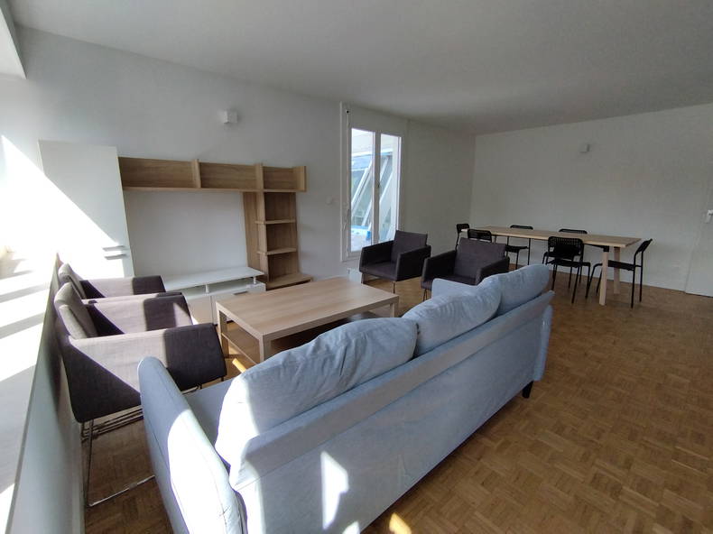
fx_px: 329
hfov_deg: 94.5
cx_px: 356
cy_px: 267
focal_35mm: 16
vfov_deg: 78.1
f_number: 2.2
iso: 50
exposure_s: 1/269
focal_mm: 1.65
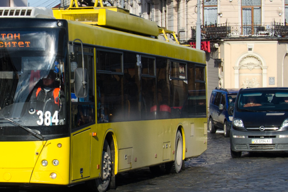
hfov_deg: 21.5
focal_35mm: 95
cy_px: 13
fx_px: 760
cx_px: 155
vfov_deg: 14.2
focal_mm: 30
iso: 100
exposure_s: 1/200
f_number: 10
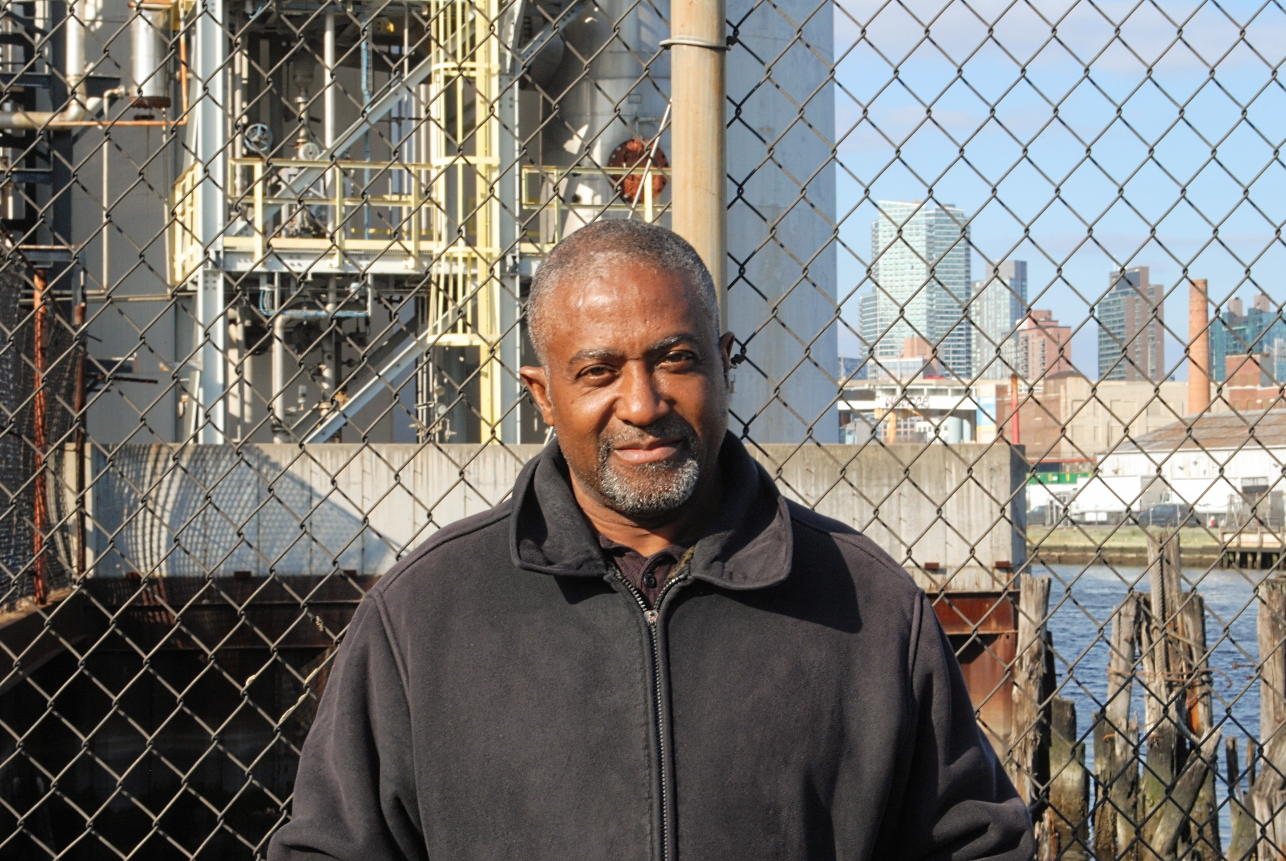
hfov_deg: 24.6
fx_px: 2951
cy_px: 430
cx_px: 643
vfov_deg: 16.6
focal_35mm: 82
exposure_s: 1/80
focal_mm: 55
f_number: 22
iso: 400
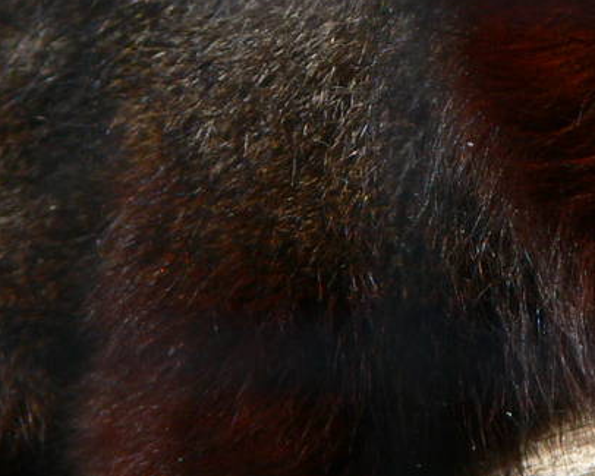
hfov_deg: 1.2
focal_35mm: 1617
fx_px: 28482
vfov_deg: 1.0
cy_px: 29
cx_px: 489
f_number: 5.6
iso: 80
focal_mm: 88.8
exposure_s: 1/400
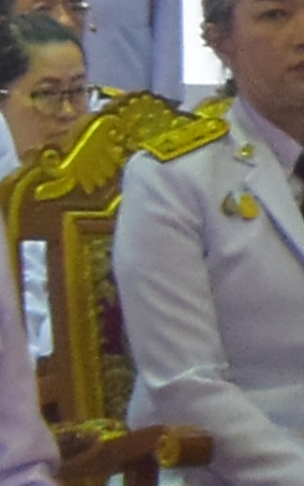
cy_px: 595
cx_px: 1927
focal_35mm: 790
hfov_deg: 1.6
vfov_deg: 2.7
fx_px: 10470
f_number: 4.8
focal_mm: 45
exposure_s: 1/50
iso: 2000
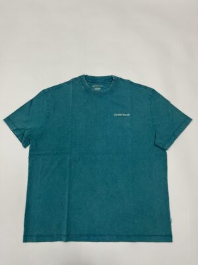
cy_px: 132
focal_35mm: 26
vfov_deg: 67.3
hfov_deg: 53.1
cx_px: 99
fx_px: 198
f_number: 1.6
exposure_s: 1/50
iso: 100
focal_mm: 5.1
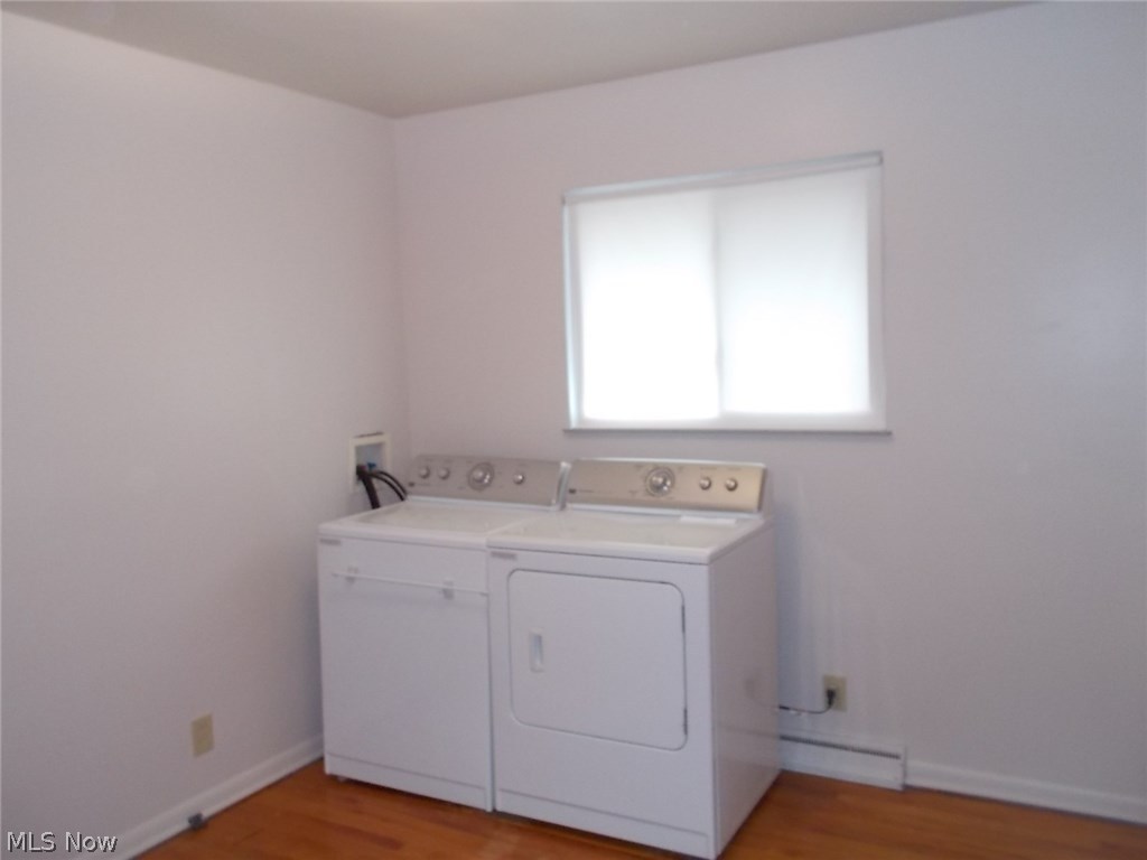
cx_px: 574
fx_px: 961
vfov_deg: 48.2
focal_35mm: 29
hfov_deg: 61.7
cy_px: 430
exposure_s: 1/25
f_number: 3.3
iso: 160
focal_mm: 4.1
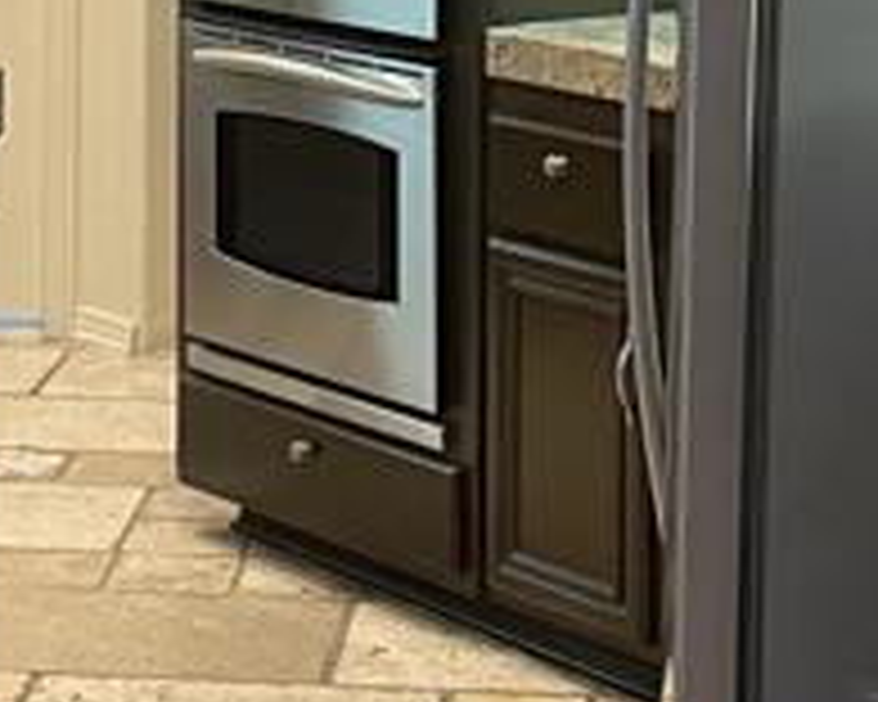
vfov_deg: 11.3
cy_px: -243
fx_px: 3456
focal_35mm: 133
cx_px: 302
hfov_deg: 14.5
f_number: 1.6
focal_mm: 4.2
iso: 200
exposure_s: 1/60
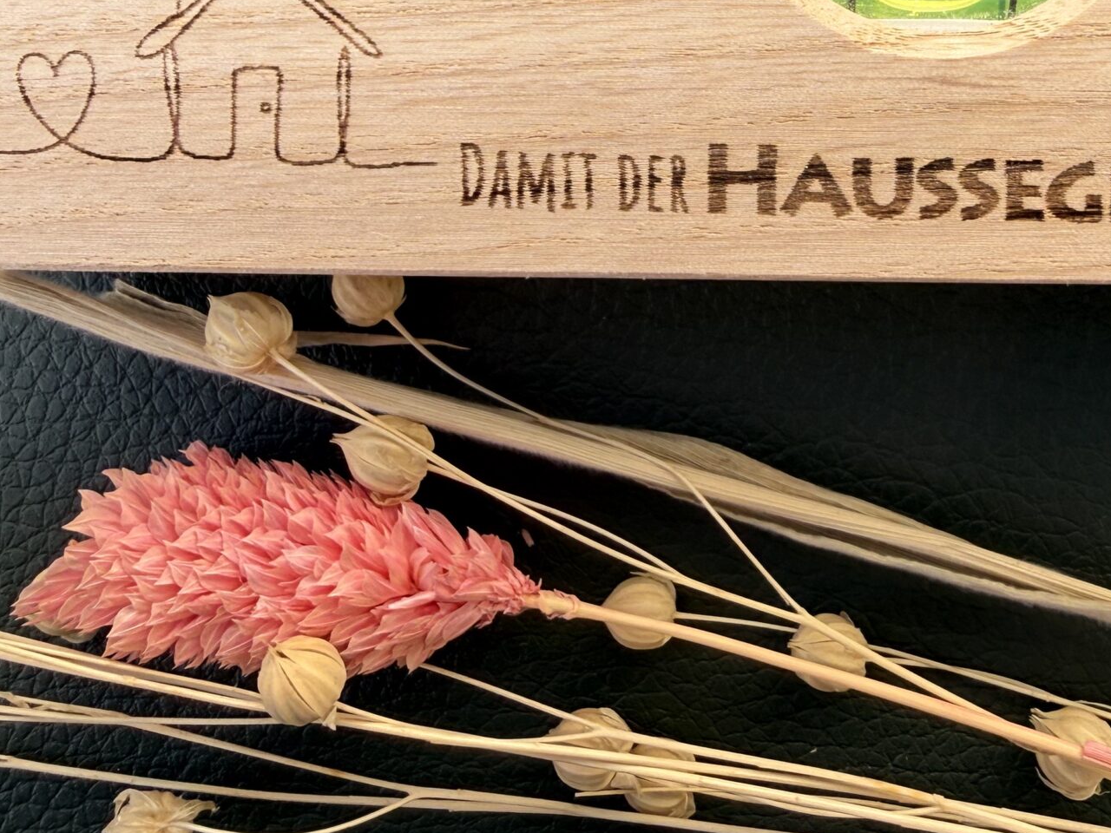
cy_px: 81
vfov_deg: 29.0
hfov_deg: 38.0
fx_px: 1541
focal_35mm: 48
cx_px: 915
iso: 40
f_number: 2.2
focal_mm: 2.22
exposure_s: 1/295
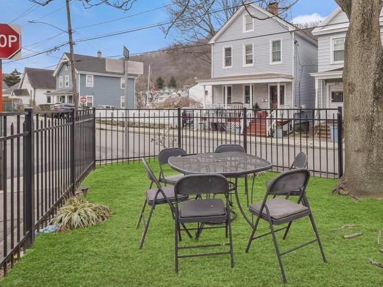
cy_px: 96
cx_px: 227
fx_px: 254
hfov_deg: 73.2
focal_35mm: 23
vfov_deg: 57.6
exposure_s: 1/15
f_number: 8
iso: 400
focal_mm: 7
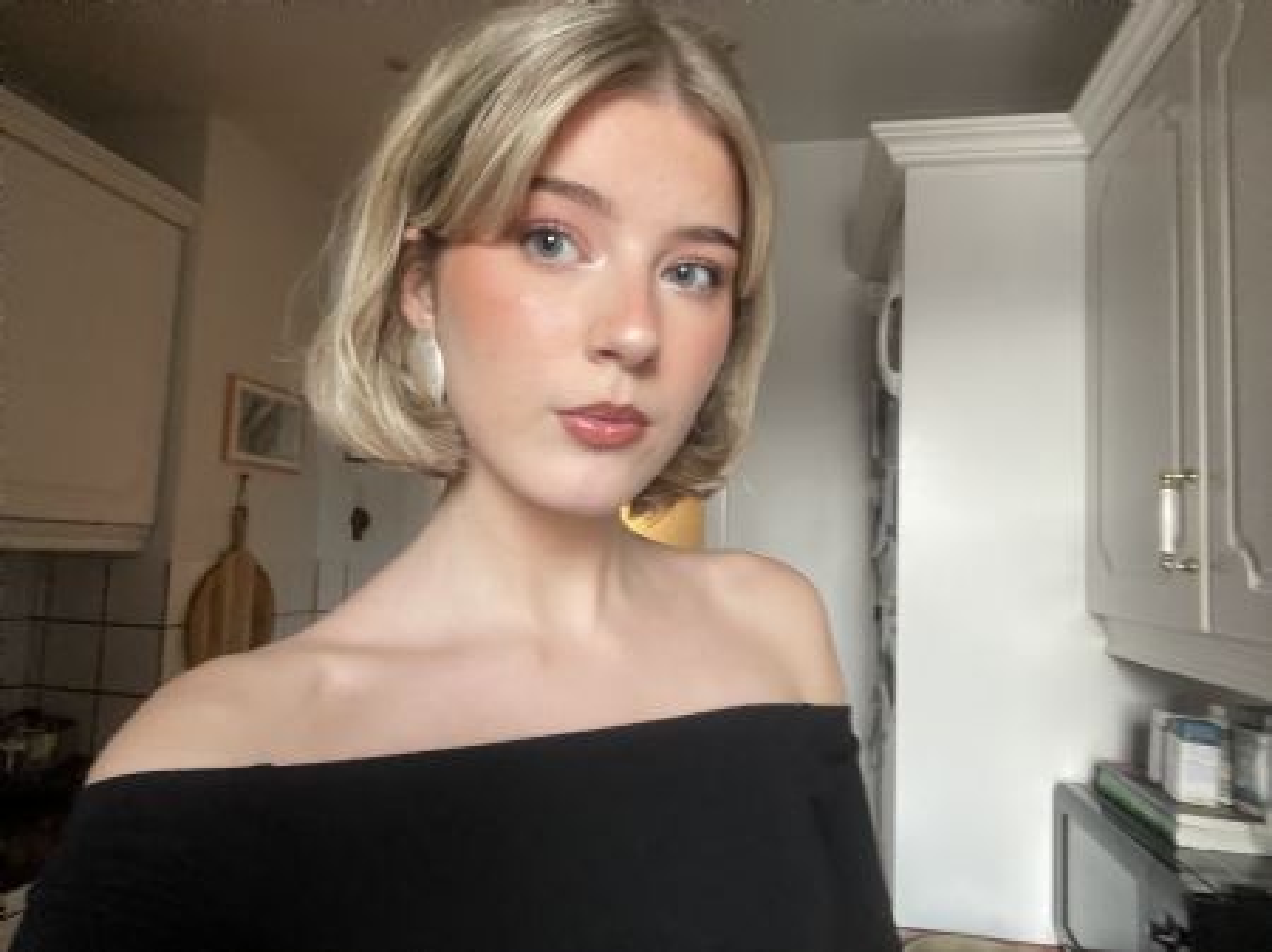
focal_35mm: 23
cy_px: 476
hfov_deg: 74.0
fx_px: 845
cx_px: 636
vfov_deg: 58.8
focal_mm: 2.71
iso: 400
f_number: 2.2
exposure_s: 1/34
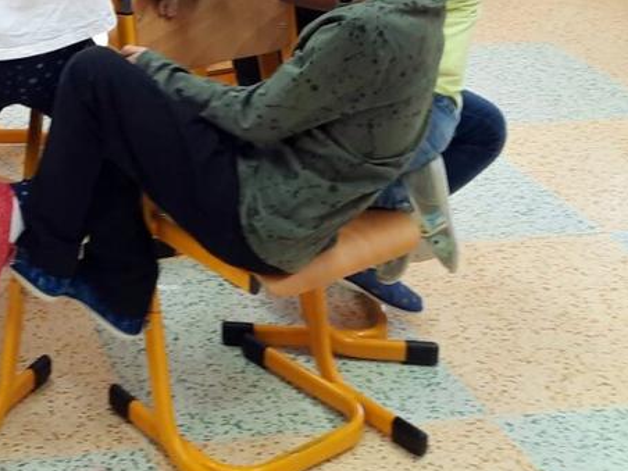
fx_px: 1343
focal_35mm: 74
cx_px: -39
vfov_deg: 18.6
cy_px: -128
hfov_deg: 24.8
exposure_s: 1/50
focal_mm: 4.6
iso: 160
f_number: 2
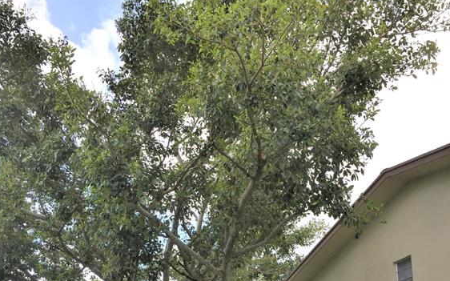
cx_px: 226
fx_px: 515
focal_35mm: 42
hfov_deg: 47.2
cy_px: 290
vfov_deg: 28.4
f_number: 2.2
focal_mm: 4.15
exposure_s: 1/1041
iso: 32
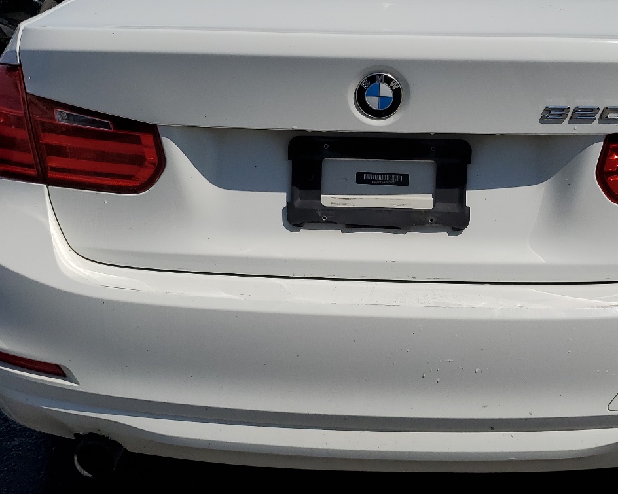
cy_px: 169
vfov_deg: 34.6
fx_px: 786
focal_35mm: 43
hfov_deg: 42.7
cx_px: 373
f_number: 1.5
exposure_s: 1/10000
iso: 51
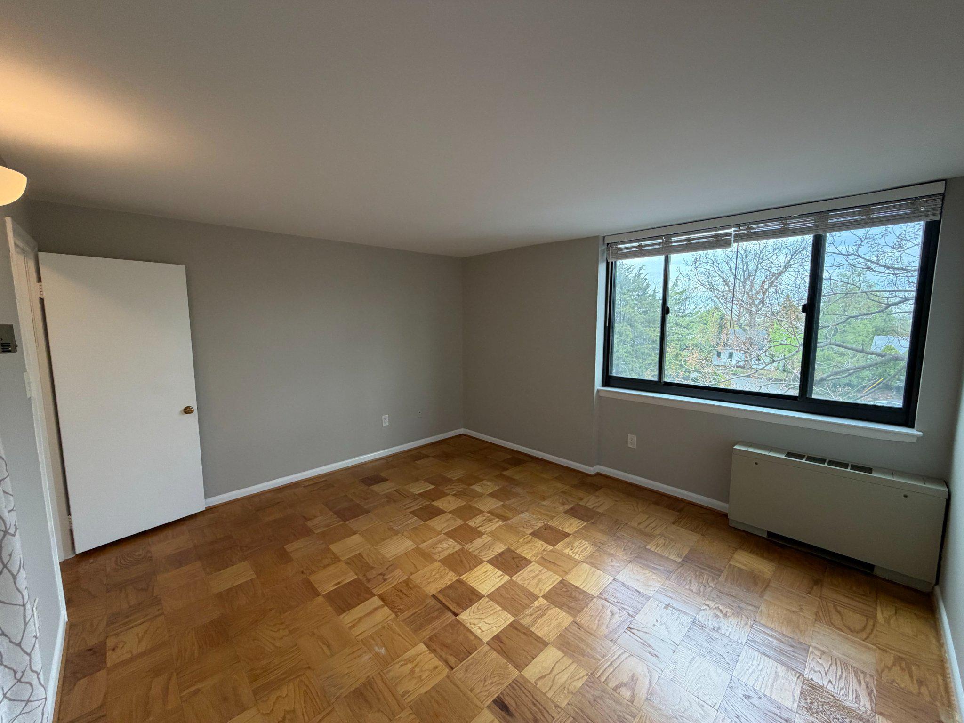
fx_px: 390
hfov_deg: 102.1
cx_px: 482
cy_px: 362
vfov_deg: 85.7
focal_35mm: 14
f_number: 2.2
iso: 160
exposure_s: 1/120
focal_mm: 2.22
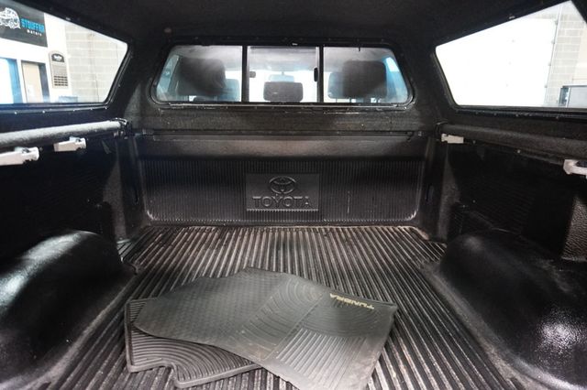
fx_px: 391
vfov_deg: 53.1
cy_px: 195
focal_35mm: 24
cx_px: 294
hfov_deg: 73.8
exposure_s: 1/10
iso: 6400
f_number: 3.5
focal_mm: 16
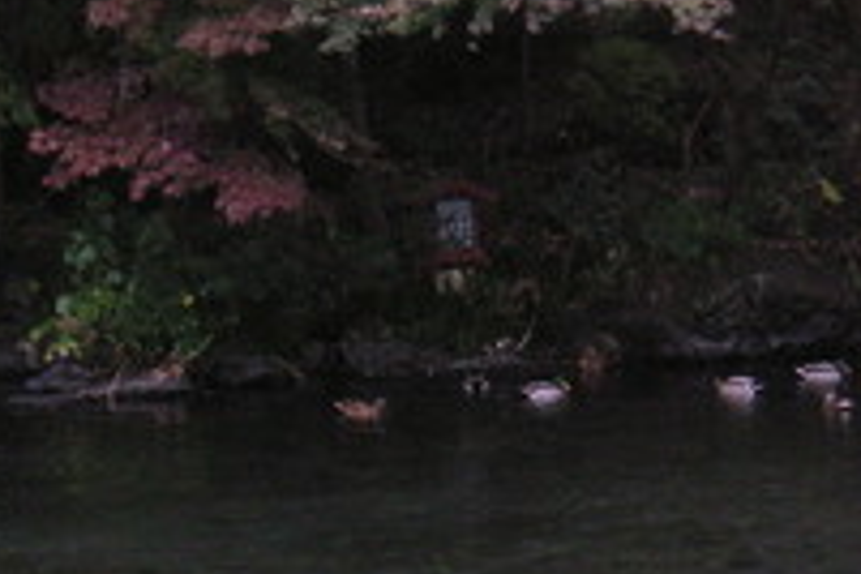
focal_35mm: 154
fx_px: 3683
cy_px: 484
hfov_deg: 13.3
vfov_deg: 8.9
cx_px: 390
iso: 160
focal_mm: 11
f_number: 4
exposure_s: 1/60
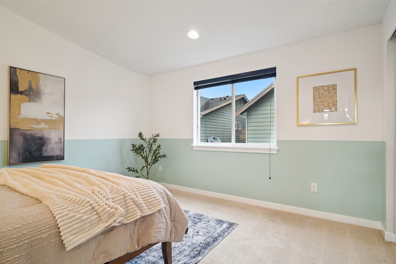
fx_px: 187
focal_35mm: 17
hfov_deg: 93.2
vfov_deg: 70.3
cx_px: 205
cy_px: 140
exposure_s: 1/60
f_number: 8
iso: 1600
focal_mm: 16
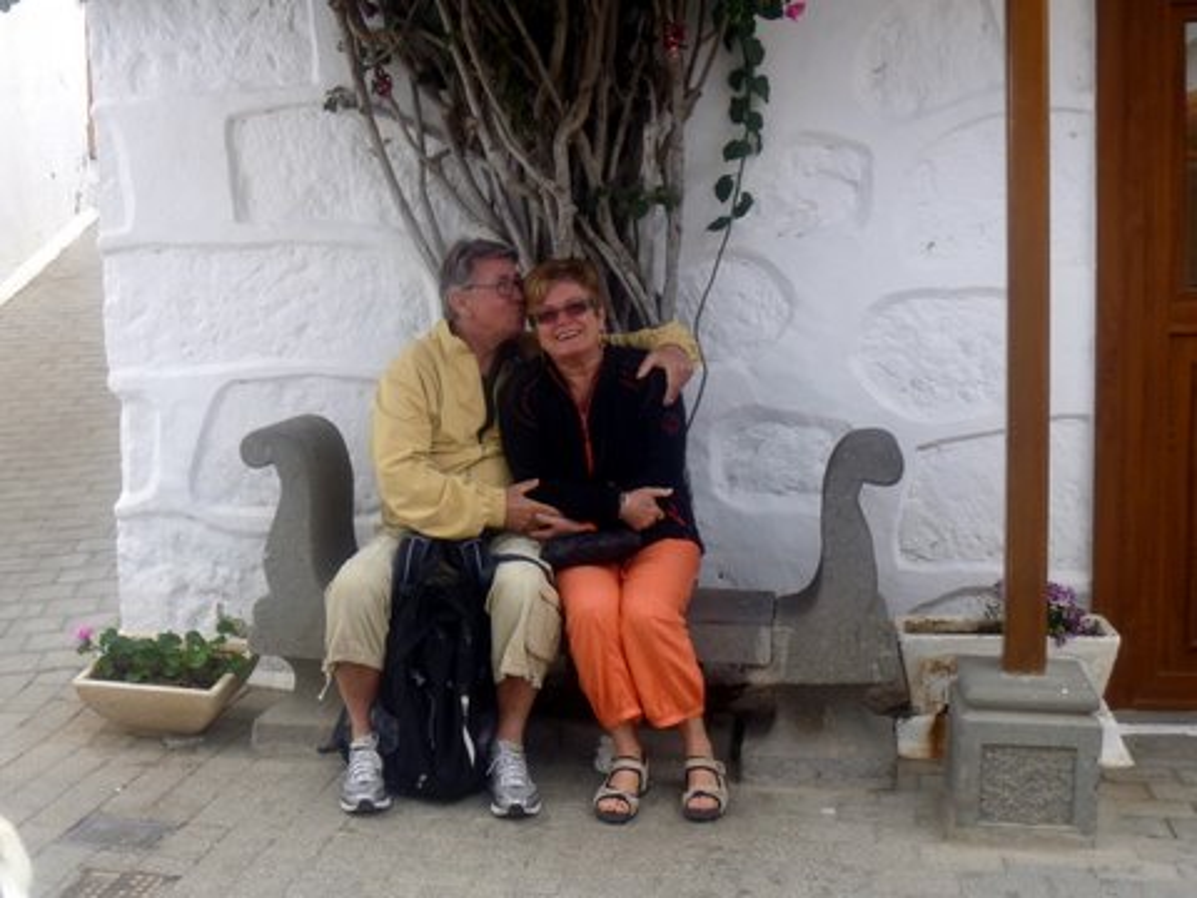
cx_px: 598
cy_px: 449
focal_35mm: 35
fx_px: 1210
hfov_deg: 52.6
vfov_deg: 40.7
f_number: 3.5
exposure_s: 1/100
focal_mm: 6.3
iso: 80
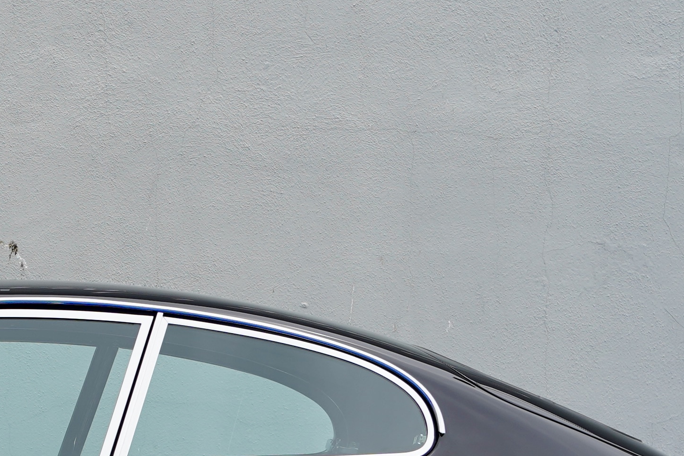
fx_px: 2679
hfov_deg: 14.0
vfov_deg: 9.7
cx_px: -174
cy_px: 256
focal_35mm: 141
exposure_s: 1/500
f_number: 4.5
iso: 100
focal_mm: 34
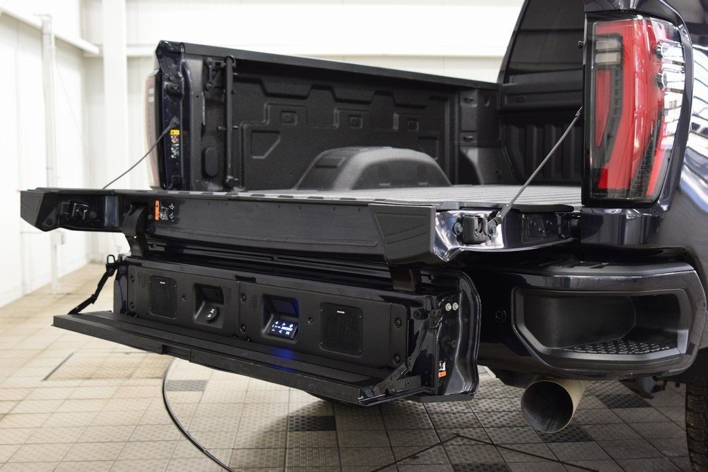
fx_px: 885
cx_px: 354
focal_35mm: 45
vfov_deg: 29.9
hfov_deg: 43.6
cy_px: 236
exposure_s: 1/60
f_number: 4
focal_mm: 30
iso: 1600
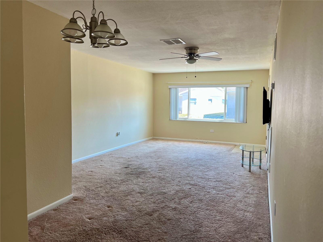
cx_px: 162
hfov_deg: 67.3
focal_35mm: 26
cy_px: 121
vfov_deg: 53.1
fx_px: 243
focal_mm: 5.7
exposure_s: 1/121
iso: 64
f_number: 1.5
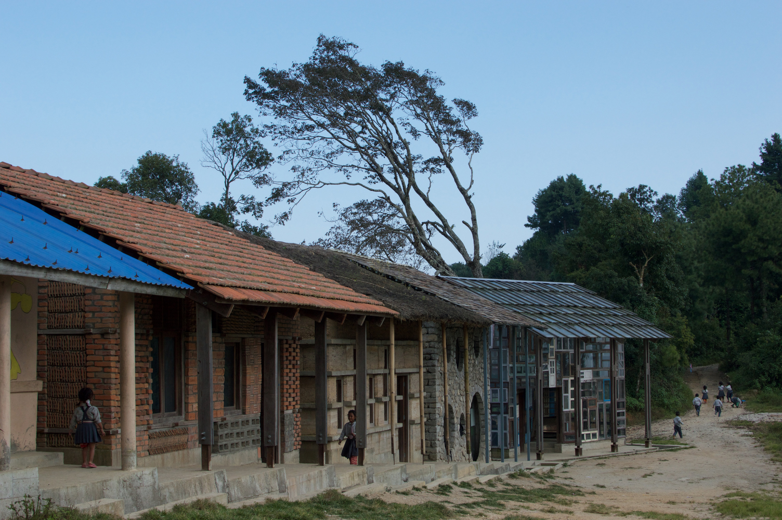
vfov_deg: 25.7
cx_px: 391
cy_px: 260
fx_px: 1139
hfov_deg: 37.9
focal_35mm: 52
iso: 400
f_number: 10
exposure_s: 1/250
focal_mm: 35
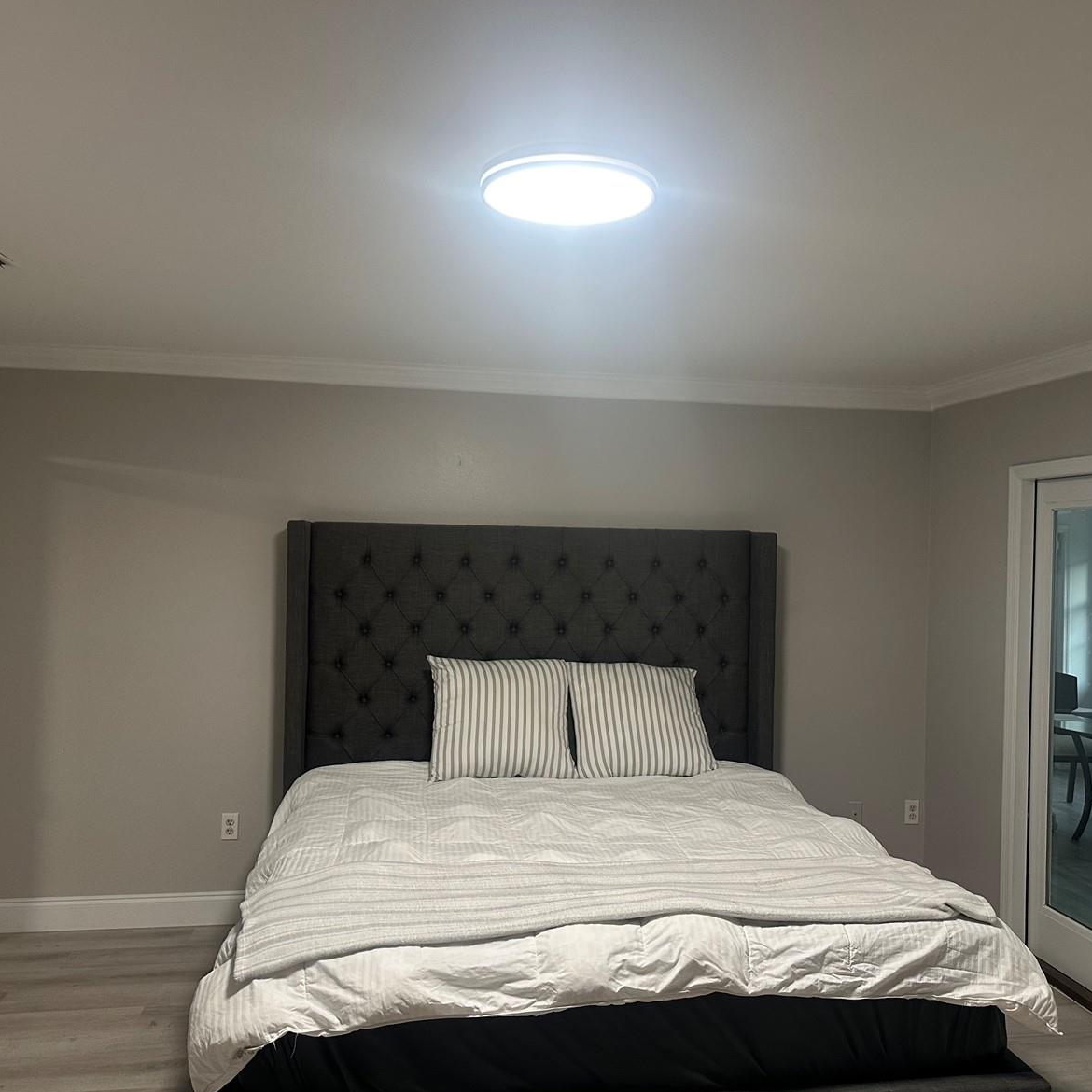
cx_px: 566
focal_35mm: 29
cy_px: 538
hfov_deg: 55.6
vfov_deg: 55.6
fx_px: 1035
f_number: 1.78
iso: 200
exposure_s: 1/60
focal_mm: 6.86
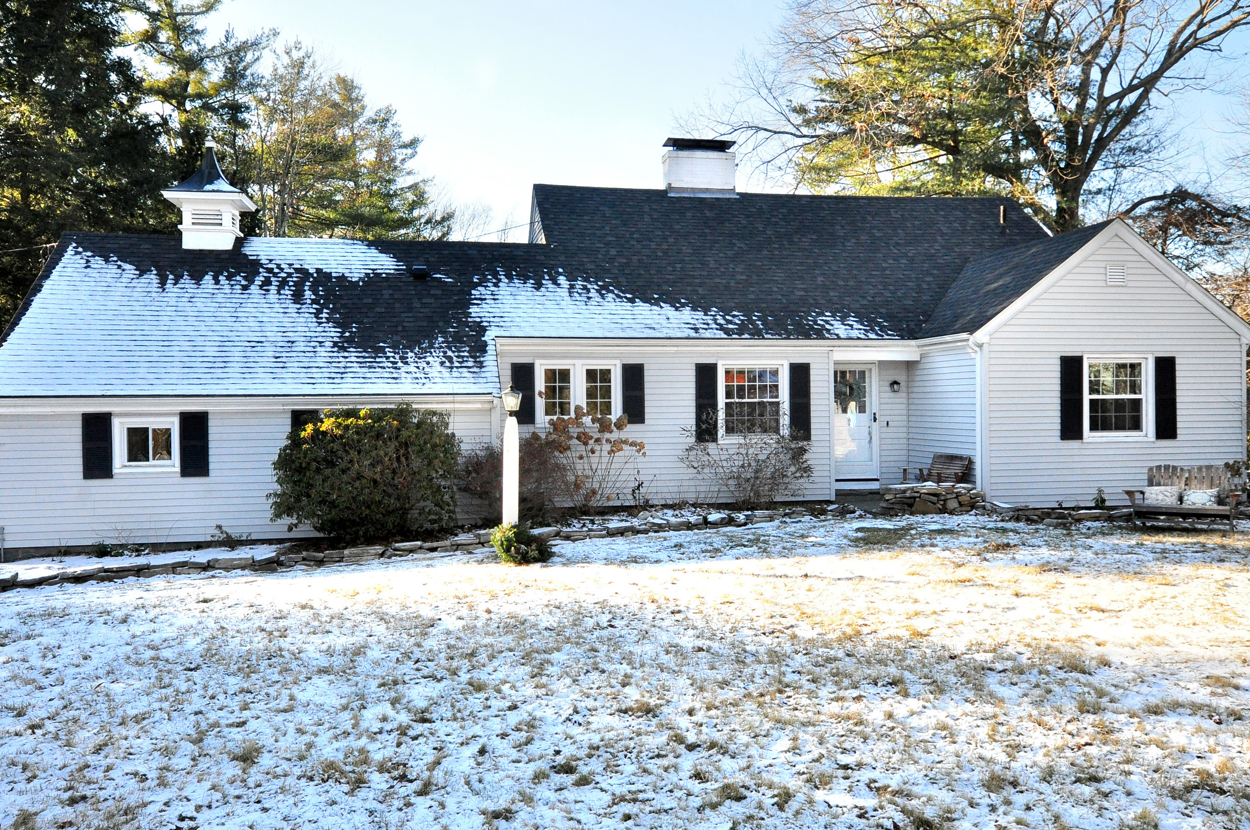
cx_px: 632
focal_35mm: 26
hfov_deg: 70.4
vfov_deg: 50.1
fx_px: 887
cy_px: 370
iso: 800
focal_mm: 15
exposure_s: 1/500
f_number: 8
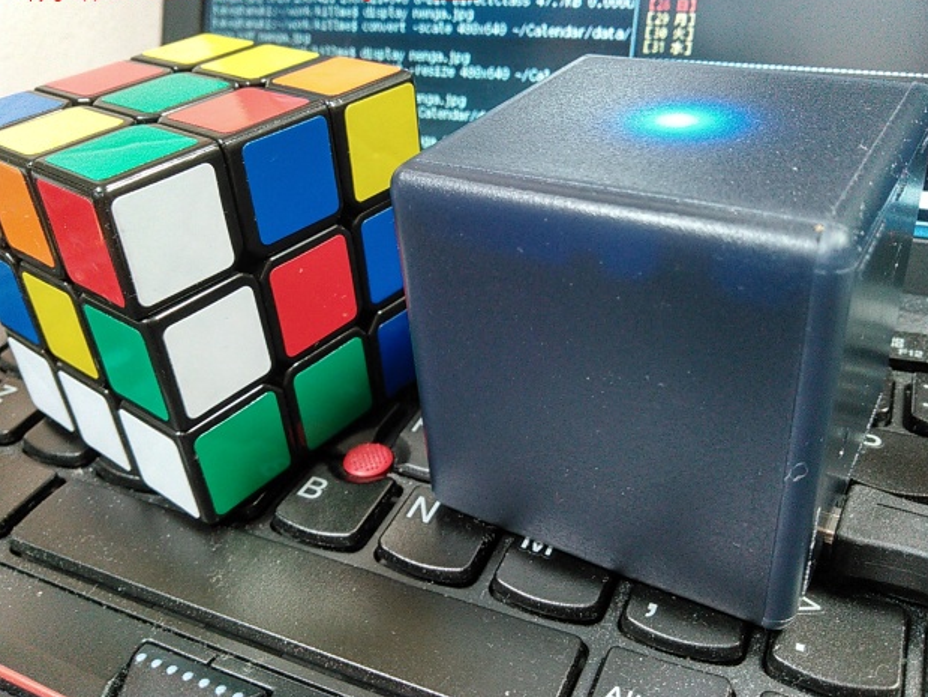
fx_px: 832
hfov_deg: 58.3
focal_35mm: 31
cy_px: 343
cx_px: 478
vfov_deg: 45.5
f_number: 2.4
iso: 640
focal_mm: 4
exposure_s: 1/9.15
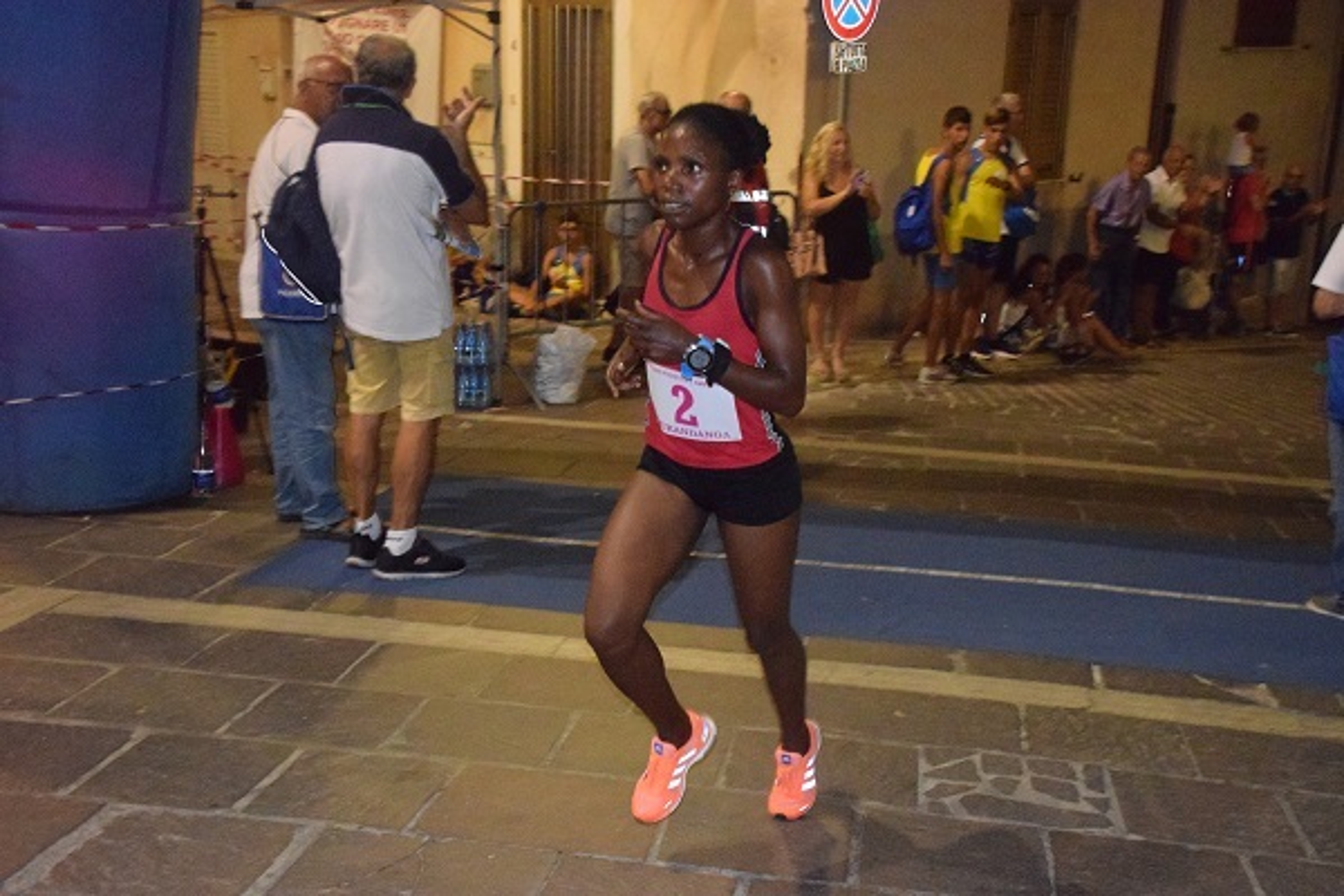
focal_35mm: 45
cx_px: 672
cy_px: 448
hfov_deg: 43.6
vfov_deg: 29.9
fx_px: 1680
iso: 12800
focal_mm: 30
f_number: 5
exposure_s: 1/200
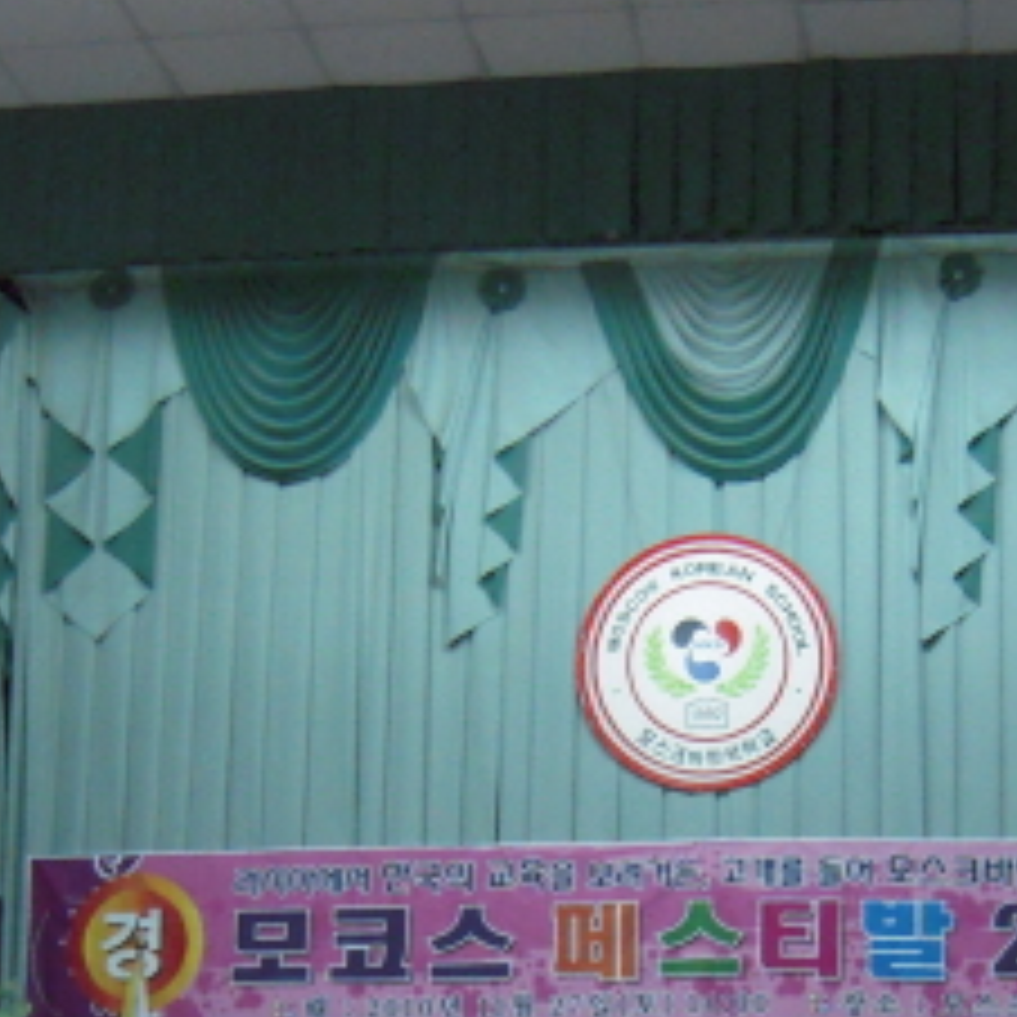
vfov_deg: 23.5
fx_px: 2327
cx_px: 675
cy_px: 1044
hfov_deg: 24.5
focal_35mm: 70
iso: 800
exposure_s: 1/15
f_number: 2.7
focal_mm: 5
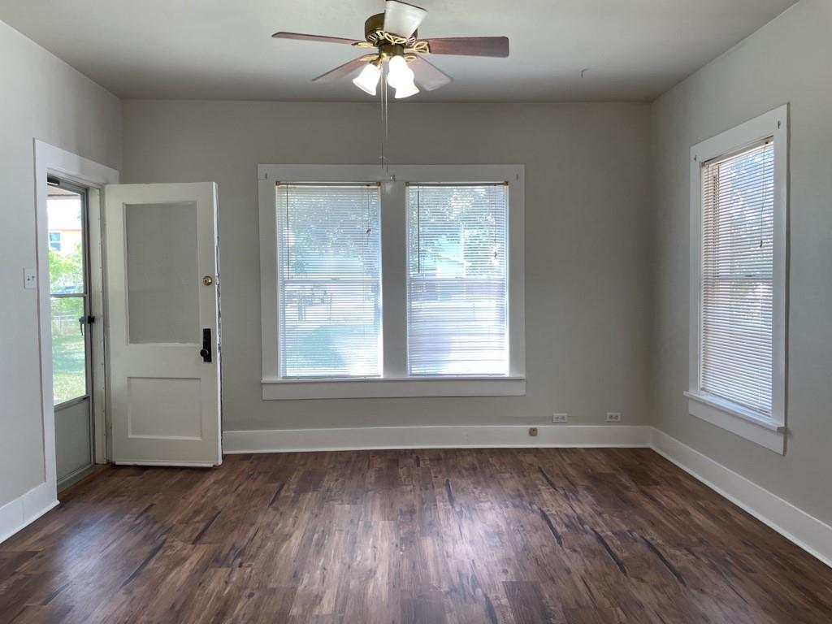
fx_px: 625
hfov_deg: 67.3
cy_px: 312
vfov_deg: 53.1
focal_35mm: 26
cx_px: 416
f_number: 1.6
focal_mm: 4.2
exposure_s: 1/121
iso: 80
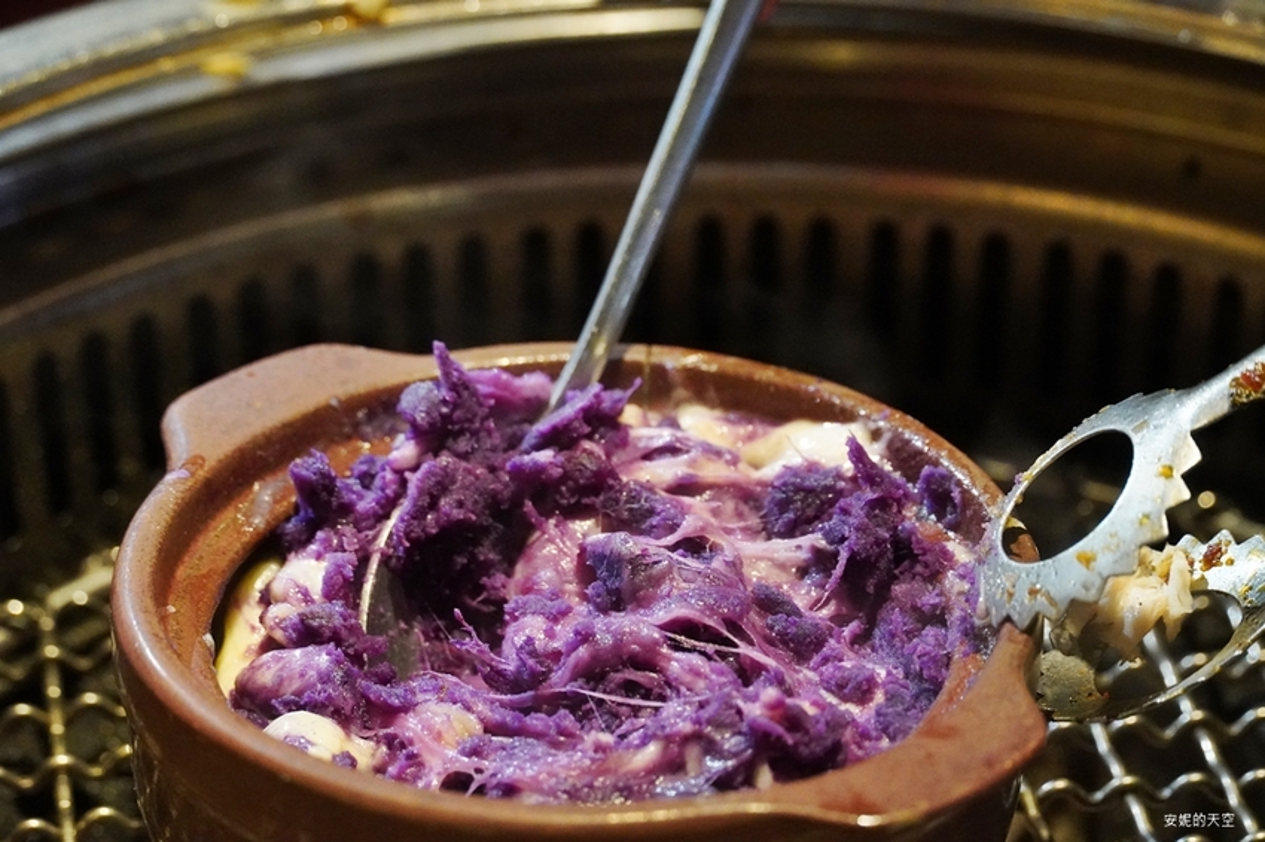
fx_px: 3846
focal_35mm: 110
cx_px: 632
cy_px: 421
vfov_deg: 12.5
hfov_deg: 18.7
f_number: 5.6
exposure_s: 1/50
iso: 6400
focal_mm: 73
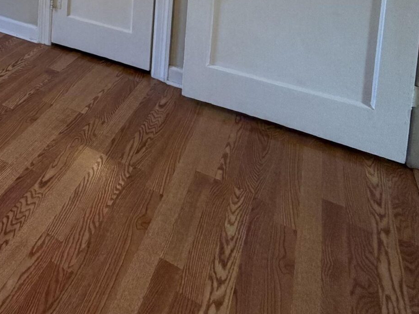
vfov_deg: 28.6
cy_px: -114
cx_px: -98
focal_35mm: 39
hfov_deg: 35.9
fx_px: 472
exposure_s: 1/60
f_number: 2.2
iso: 160
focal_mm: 2.22
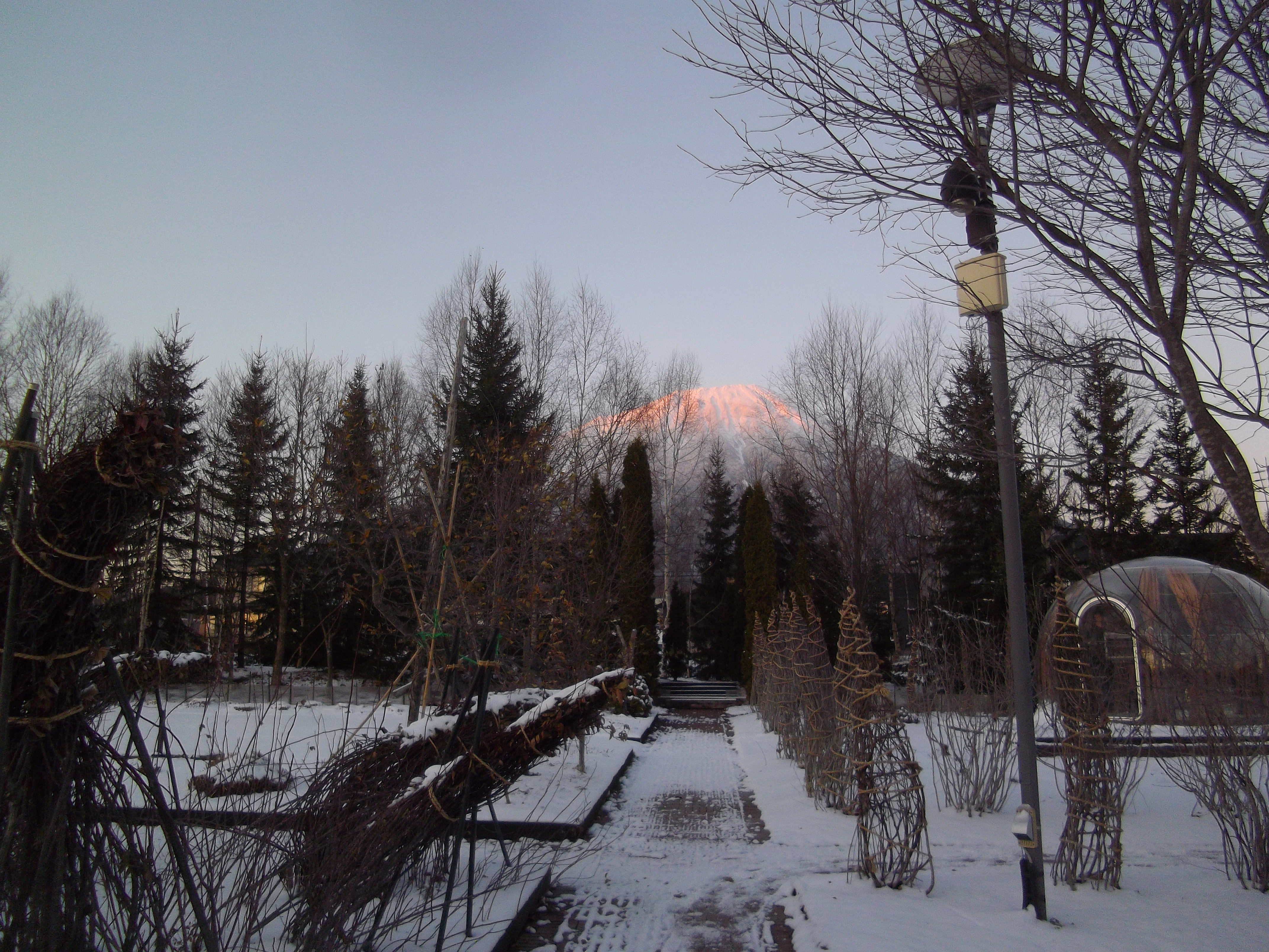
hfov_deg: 65.3
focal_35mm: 27
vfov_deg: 51.4
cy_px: 476
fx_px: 990
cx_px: 634
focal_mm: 4.9
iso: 118
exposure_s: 1/50
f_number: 3.2
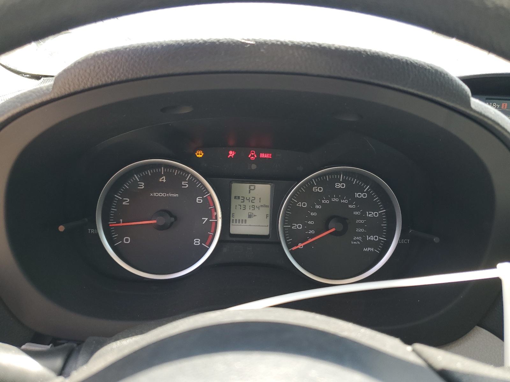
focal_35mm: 26
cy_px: 191
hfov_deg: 67.3
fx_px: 383
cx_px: 255
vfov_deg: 53.1
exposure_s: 1/182
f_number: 1.5
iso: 50
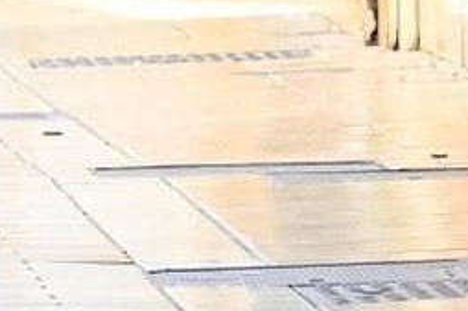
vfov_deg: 1.3
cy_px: -454
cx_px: -772
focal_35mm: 1041
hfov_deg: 2.0
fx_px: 13524
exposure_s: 1/400
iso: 2000
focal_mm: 110
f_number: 6.3
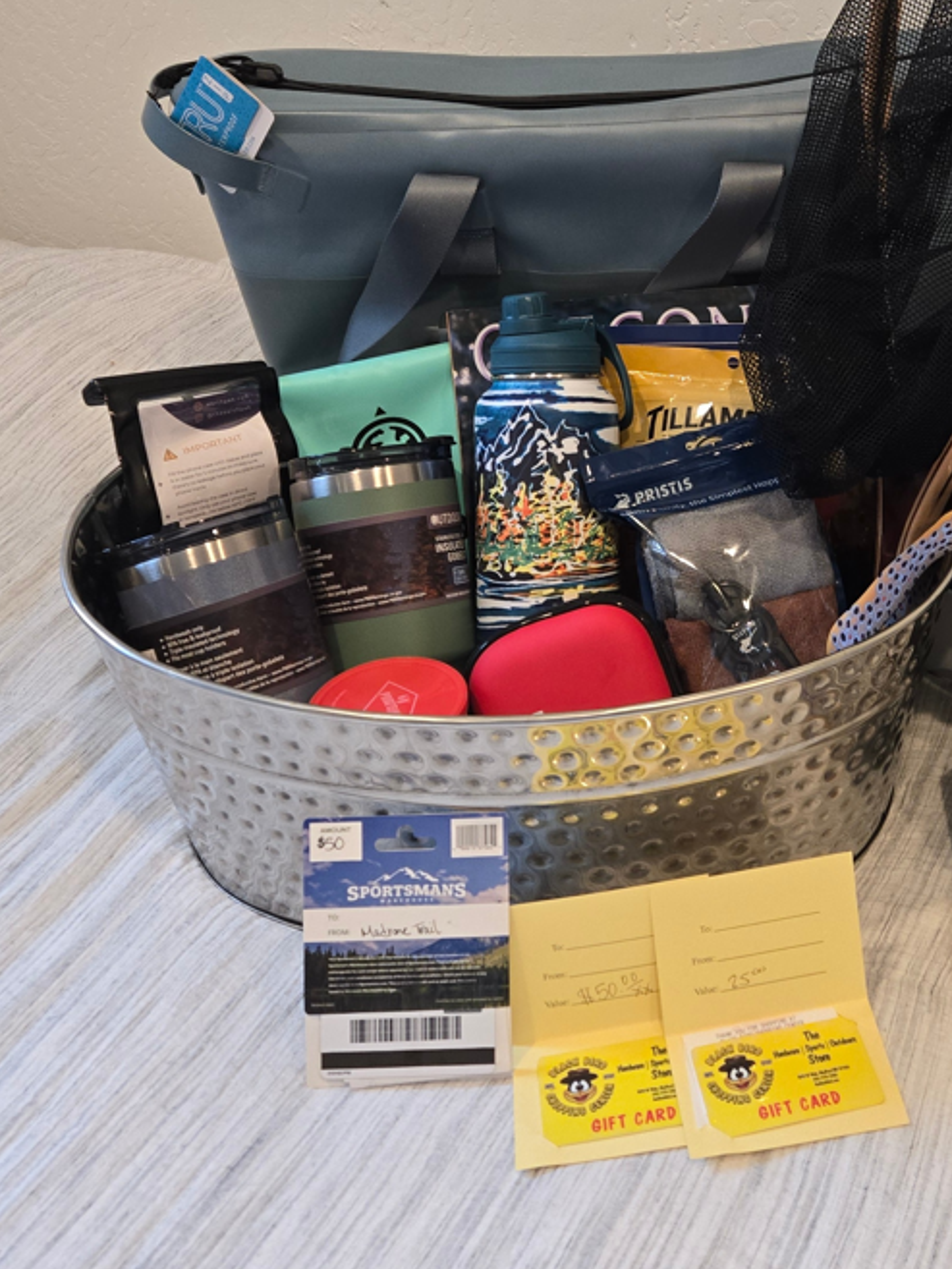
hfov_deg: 33.3
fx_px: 1540
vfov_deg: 43.8
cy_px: 375
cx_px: 767
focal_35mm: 42
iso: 250
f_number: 1.8
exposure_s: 1/120
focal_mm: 5.4
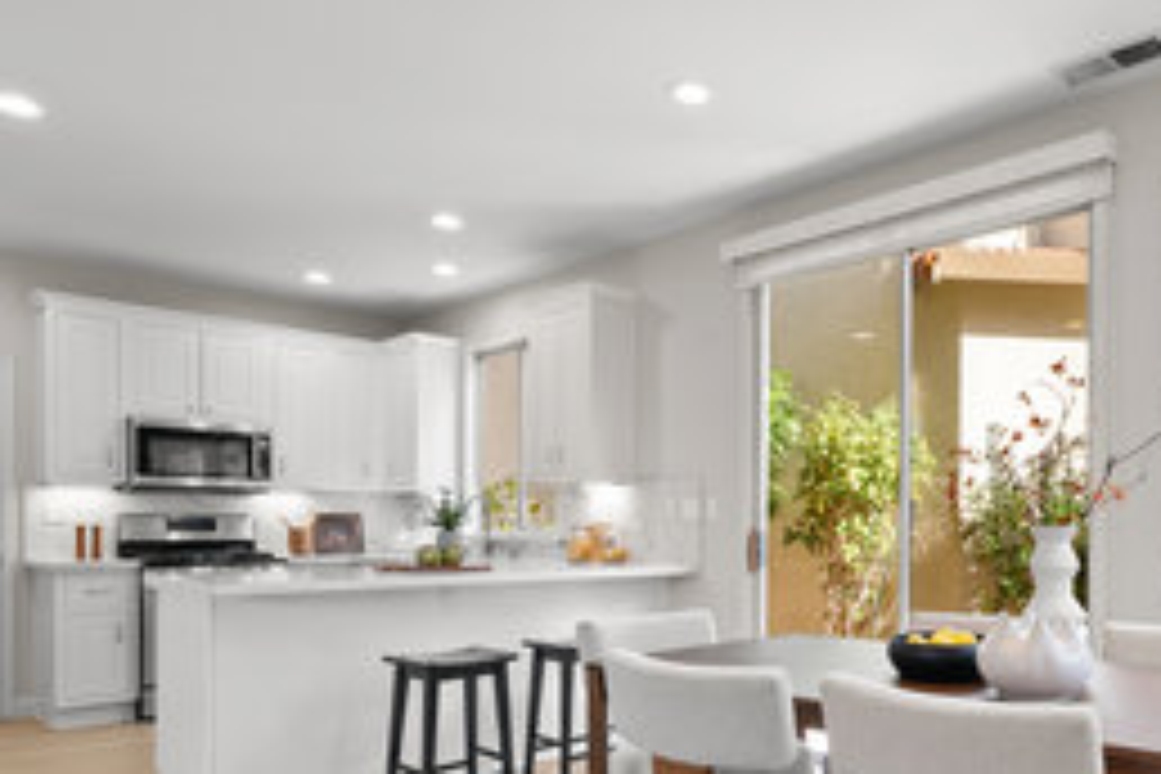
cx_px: 799
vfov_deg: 46.9
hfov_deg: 65.1
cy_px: 540
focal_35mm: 27
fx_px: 871
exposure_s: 1/15
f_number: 9
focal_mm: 16
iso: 400
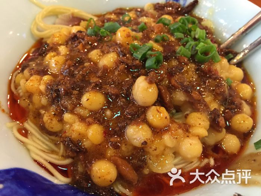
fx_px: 219
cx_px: 130
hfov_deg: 61.7
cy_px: 98
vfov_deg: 48.2
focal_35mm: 29
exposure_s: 1/30
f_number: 2.2
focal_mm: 4.15
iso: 250
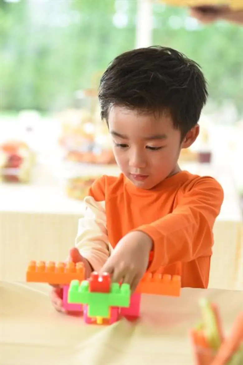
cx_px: 122
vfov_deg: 20.4
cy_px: 182
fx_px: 1012
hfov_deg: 13.7
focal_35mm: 100
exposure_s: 1/320
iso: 1000
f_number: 4.5
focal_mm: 100
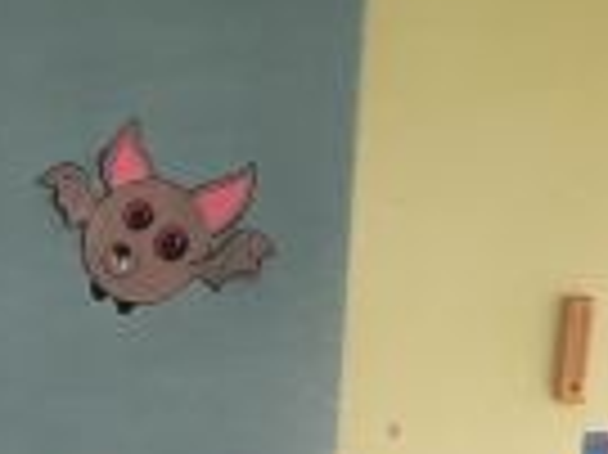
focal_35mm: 160
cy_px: 1223
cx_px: -964
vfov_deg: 8.2
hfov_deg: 10.3
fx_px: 2808
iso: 50
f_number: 1.7
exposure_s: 1/50
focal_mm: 3.71
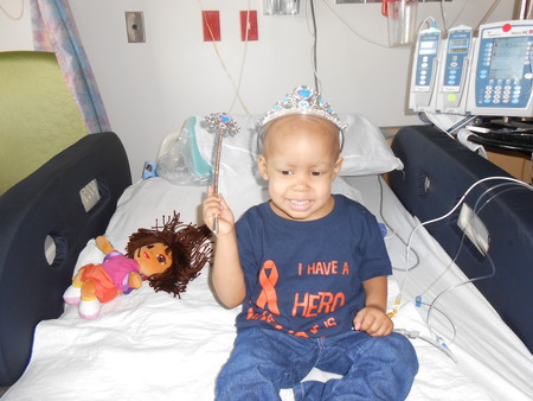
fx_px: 401
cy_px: 200
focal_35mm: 26
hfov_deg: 67.3
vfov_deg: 53.1
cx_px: 266
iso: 200
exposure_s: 1/25
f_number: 3.5
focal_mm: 4.6
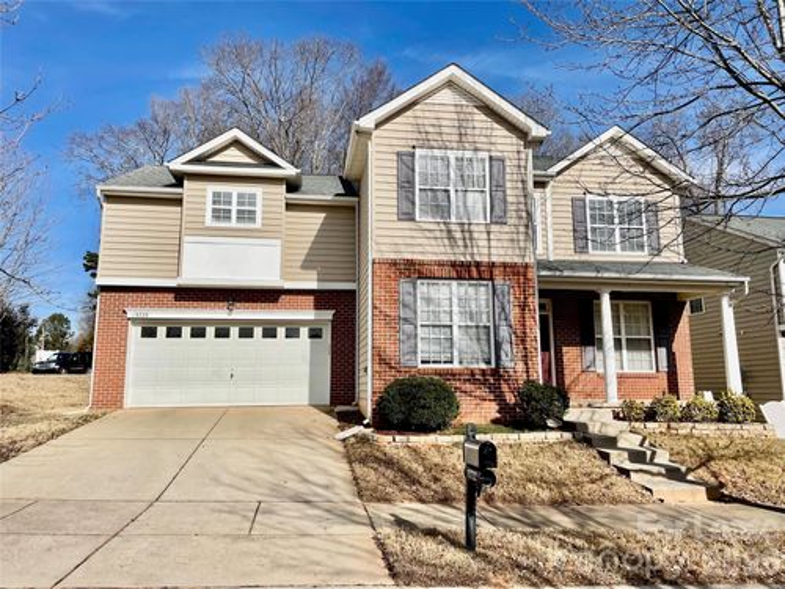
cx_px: 392
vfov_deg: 53.1
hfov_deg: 67.3
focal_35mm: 26
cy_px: 294
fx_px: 590
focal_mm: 4.2
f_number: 1.6
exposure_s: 1/6494
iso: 32
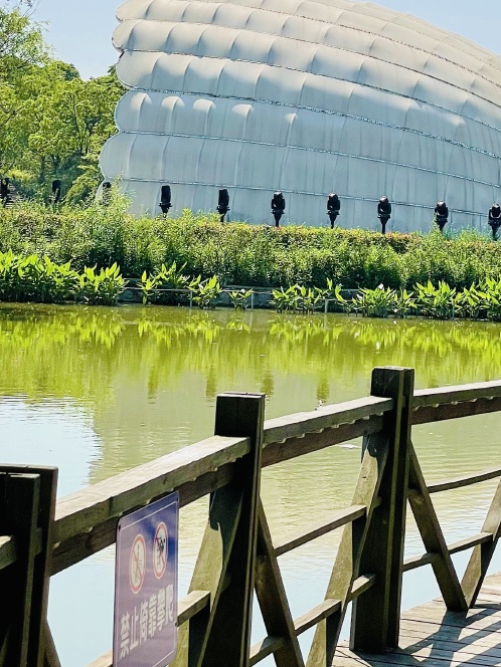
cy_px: 119
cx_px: 452
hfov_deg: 15.5
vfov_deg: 20.6
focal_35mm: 94
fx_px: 1814
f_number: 2
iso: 25
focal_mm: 6
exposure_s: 1/2519
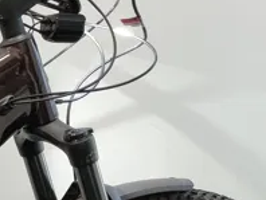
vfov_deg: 13.3
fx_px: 839
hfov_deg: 15.0
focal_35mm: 109
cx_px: -247
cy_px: 235
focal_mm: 4.75
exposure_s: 1/50
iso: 400
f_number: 1.65
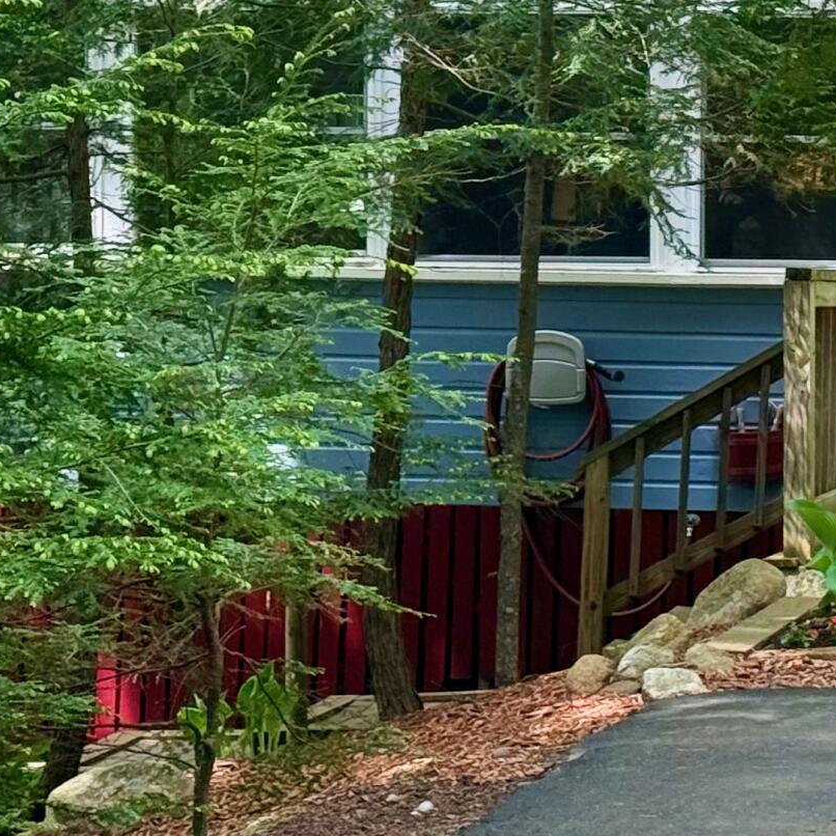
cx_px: 846
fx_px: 4317
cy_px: 137
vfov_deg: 11.0
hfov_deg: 11.0
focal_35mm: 158
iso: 80
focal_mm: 6.76
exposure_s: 1/375
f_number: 1.78
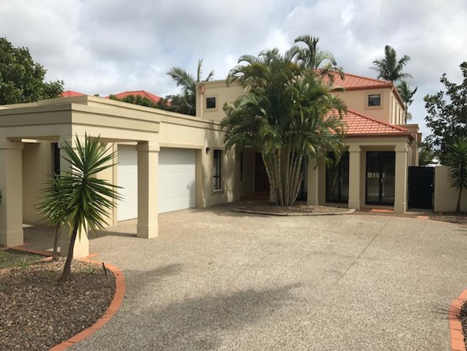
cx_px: 234
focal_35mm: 28
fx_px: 378
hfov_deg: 63.4
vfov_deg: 49.7
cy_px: 176
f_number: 1.8
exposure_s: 1/4808
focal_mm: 3.99
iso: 20
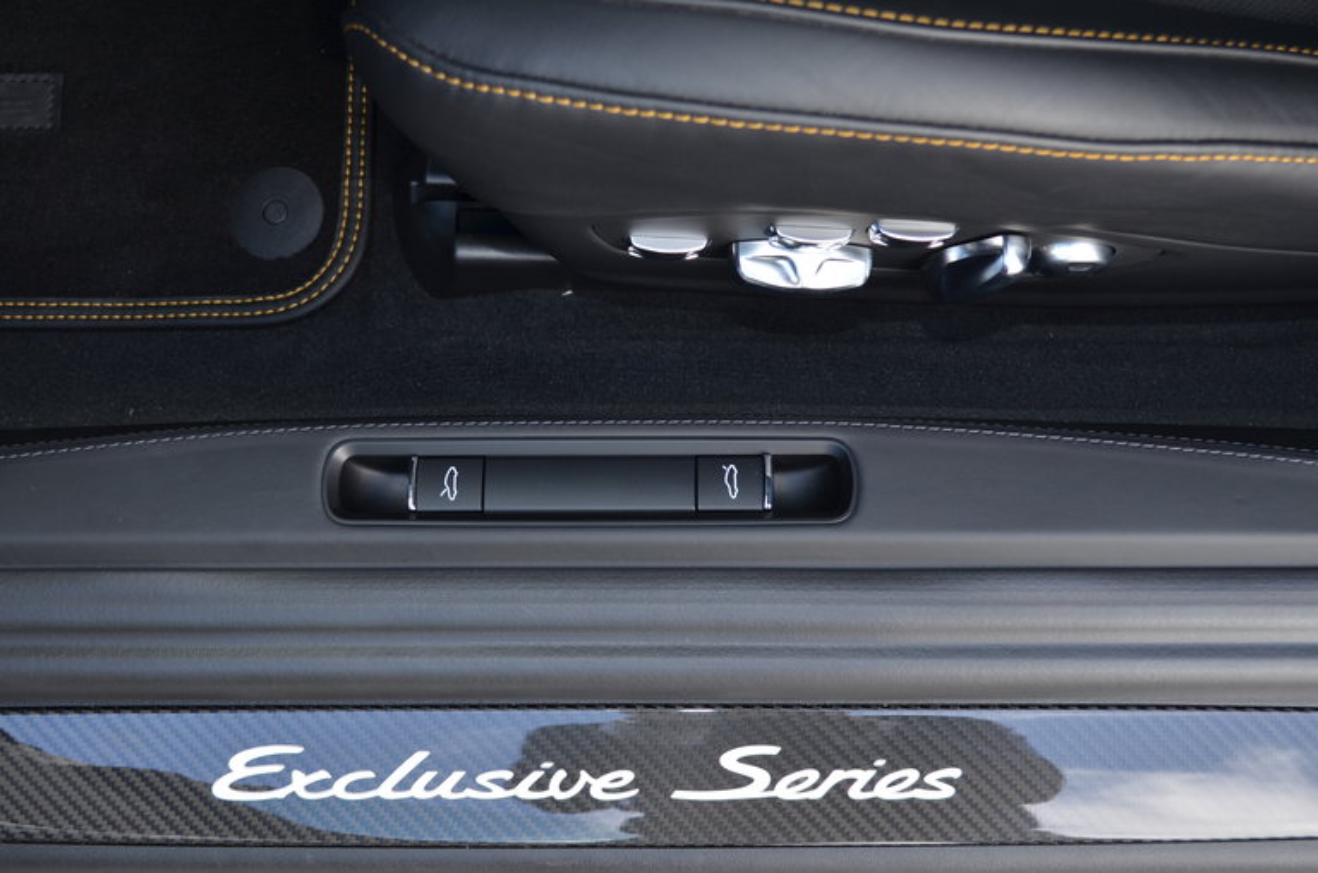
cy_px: 436
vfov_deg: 28.0
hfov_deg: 41.2
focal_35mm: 48
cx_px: 659
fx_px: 1754
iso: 400
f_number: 4.8
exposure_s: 1/125
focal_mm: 32
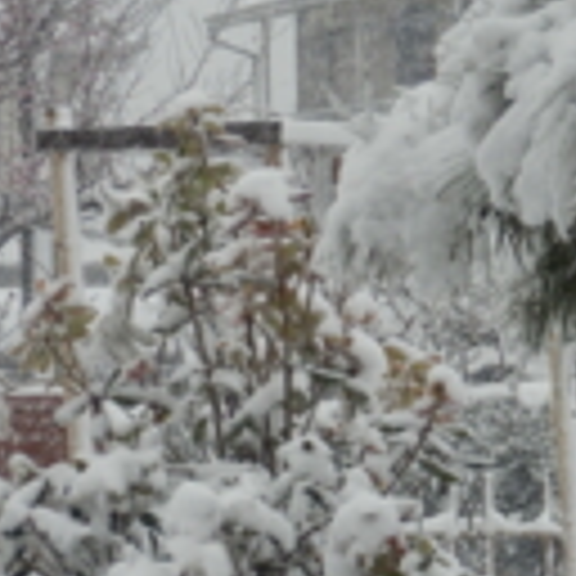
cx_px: 567
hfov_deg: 6.0
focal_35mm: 292
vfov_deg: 6.0
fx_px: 5497
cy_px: 450
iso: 100
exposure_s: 1/125
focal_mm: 19
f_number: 5
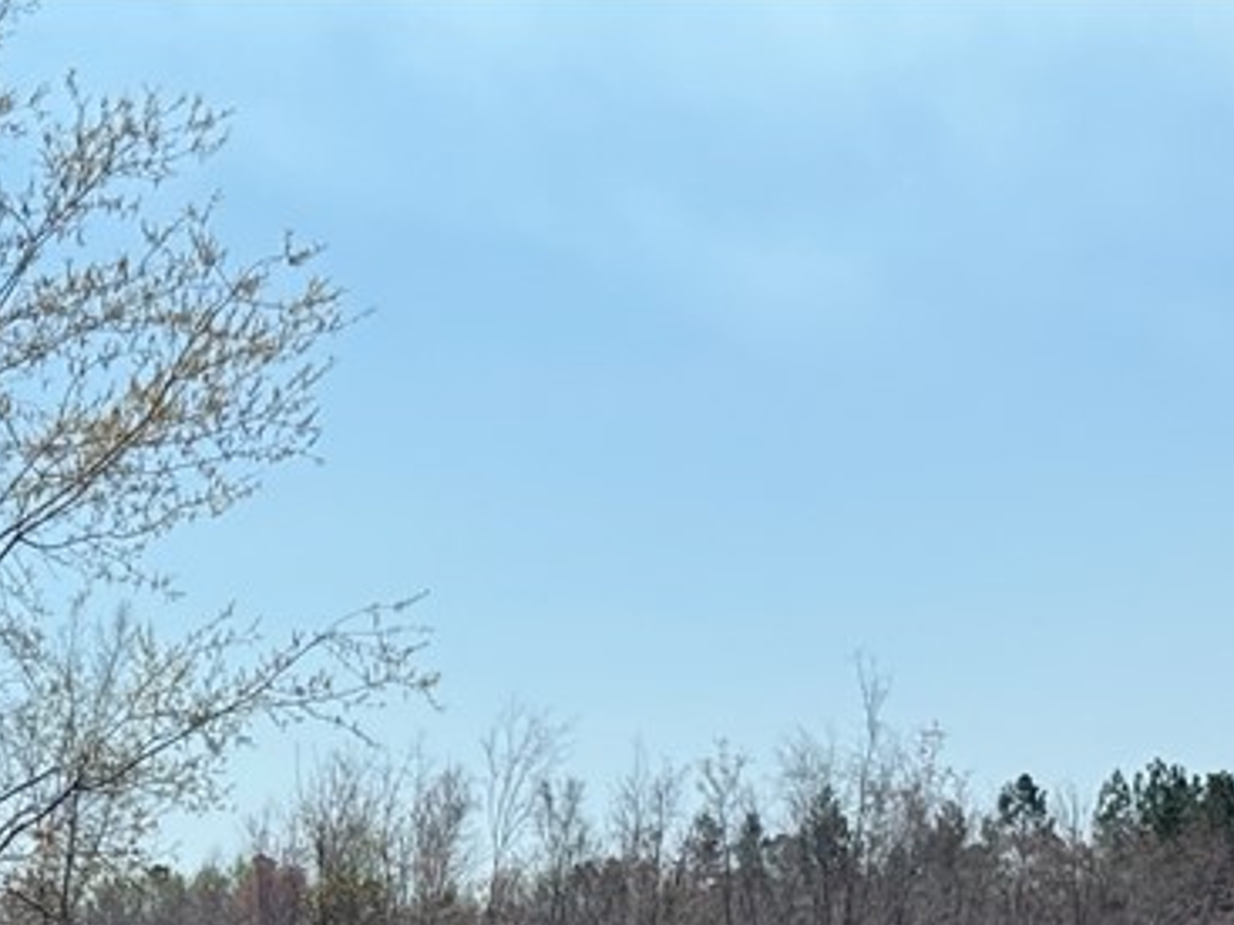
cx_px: 118
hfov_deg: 14.6
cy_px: 1282
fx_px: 4775
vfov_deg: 10.7
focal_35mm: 134
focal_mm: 6.76
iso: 80
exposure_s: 1/8772
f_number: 1.78
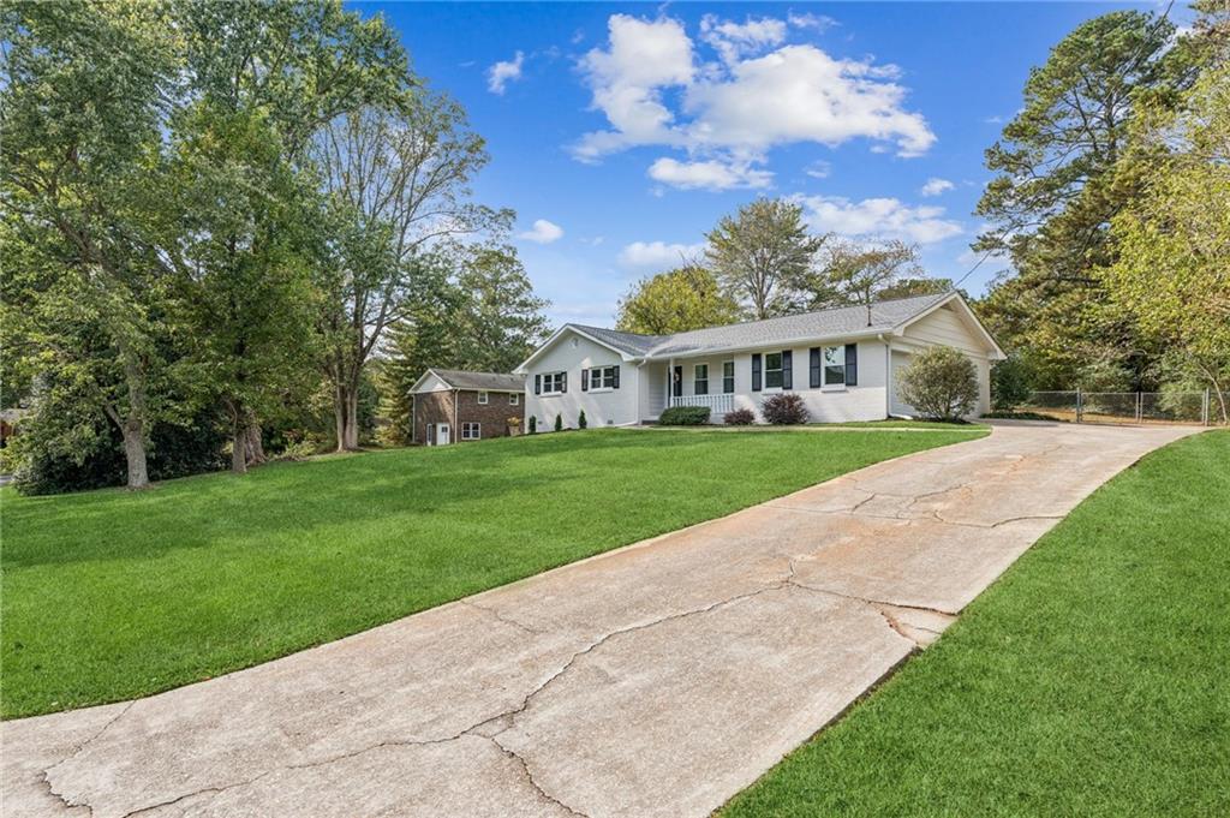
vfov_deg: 63.1
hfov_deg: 85.5
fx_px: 666
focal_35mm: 20
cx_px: 615
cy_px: 409
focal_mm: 19.5
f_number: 8
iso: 100
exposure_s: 1/80
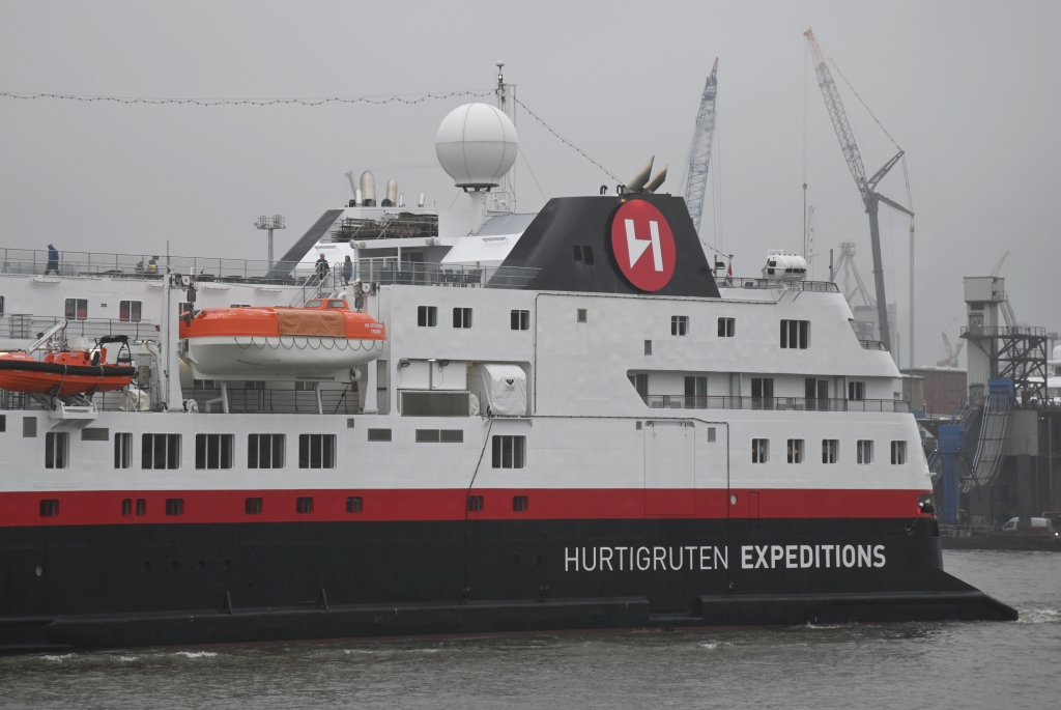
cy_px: 355
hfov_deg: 17.0
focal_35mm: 120
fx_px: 3540
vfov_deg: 11.4
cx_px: 530
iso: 250
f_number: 4
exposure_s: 1/500
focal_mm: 120
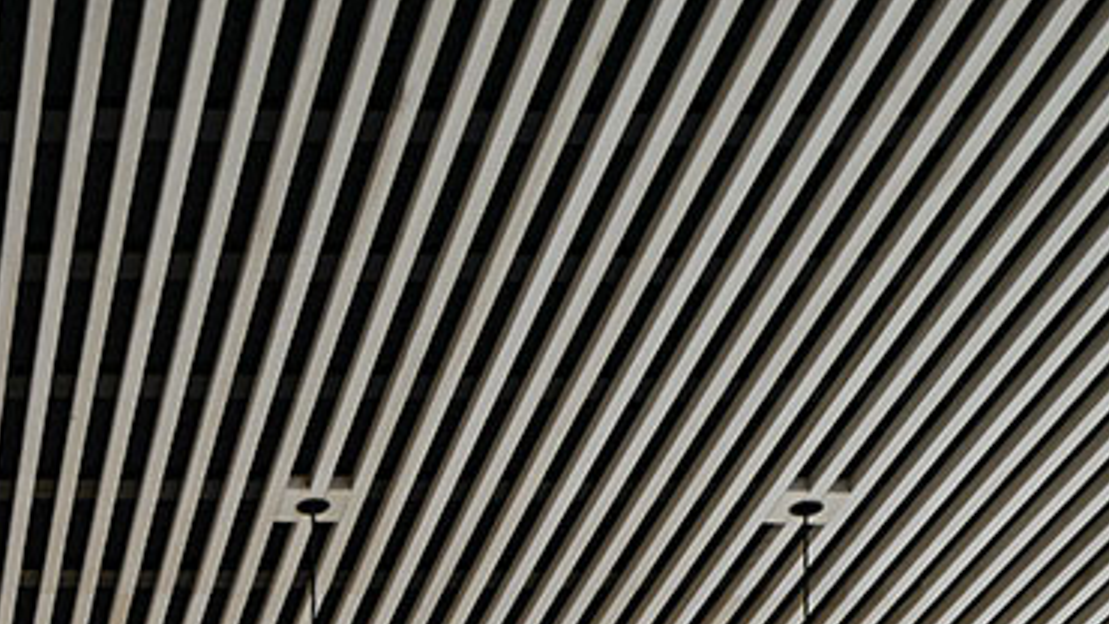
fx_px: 2793
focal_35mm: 95
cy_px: 1194
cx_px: -162
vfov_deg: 11.6
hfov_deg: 21.1
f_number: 1.7
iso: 100
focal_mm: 28
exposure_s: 1/125
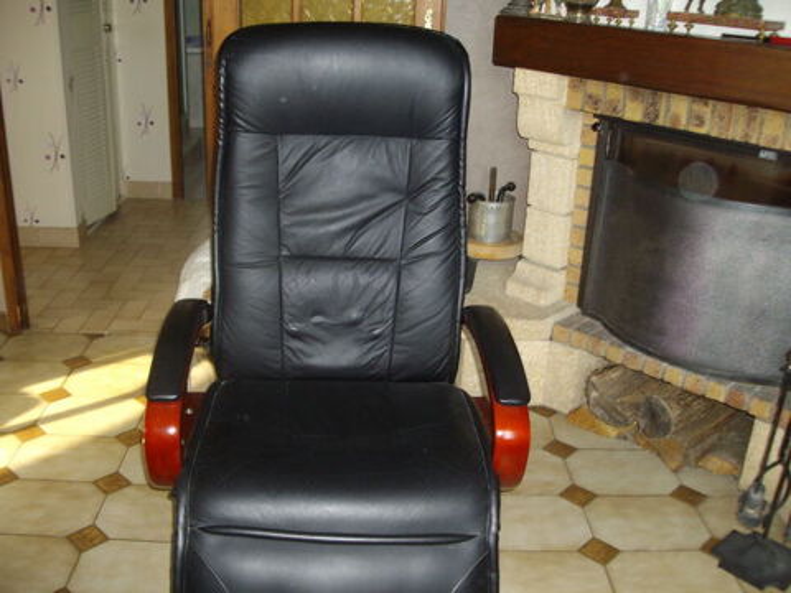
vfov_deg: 39.7
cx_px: 396
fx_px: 823
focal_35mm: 36
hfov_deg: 51.4
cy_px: 296
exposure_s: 1/50
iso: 160
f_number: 2.7
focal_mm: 6
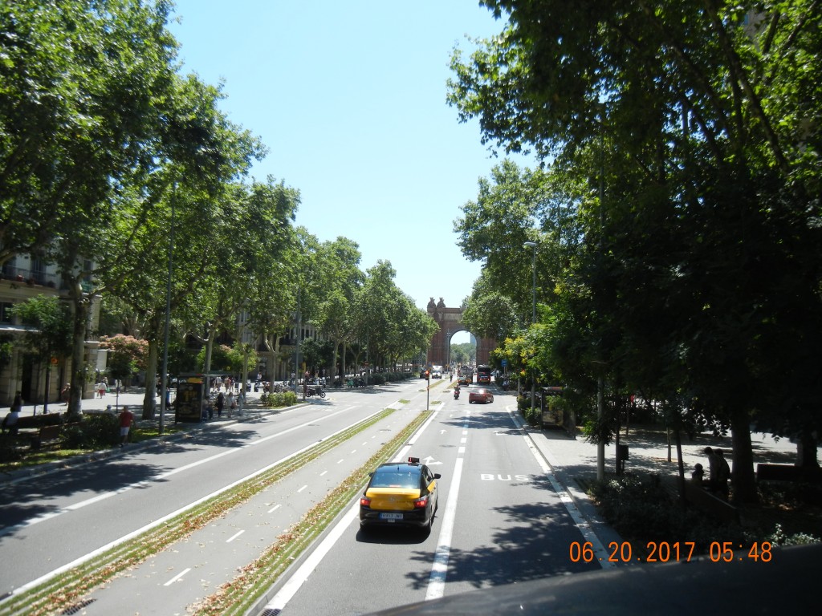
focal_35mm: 30
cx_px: 411
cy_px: 308
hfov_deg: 60.0
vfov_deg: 46.8
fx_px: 712
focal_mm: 5.4
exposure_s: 1/250
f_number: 7
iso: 160
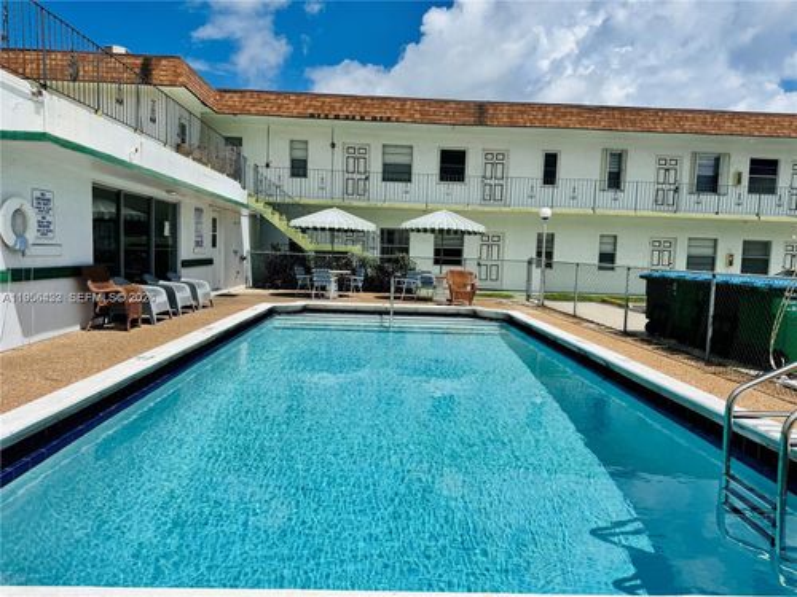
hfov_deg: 71.6
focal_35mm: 24
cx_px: 398
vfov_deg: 56.8
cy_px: 298
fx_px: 553
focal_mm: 6.76
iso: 80
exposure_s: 1/12346
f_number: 1.78
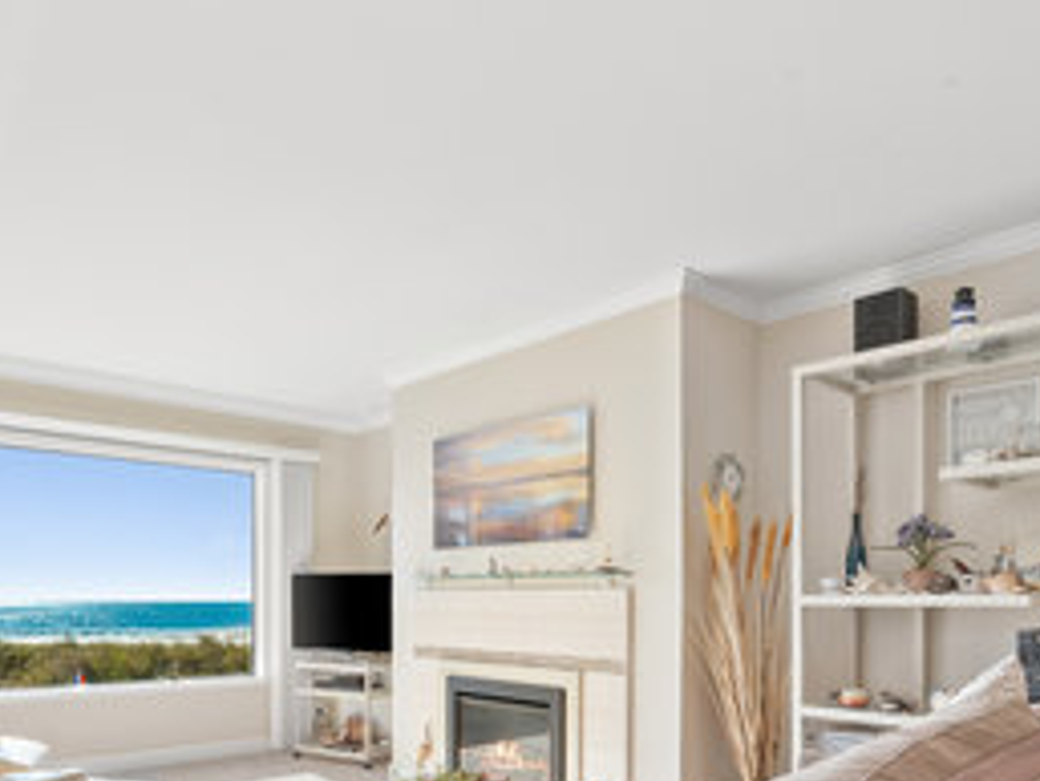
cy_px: 583
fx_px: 782
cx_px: 455
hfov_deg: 67.0
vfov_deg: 50.9
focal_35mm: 26
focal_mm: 16
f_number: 14
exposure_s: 1/10
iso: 400
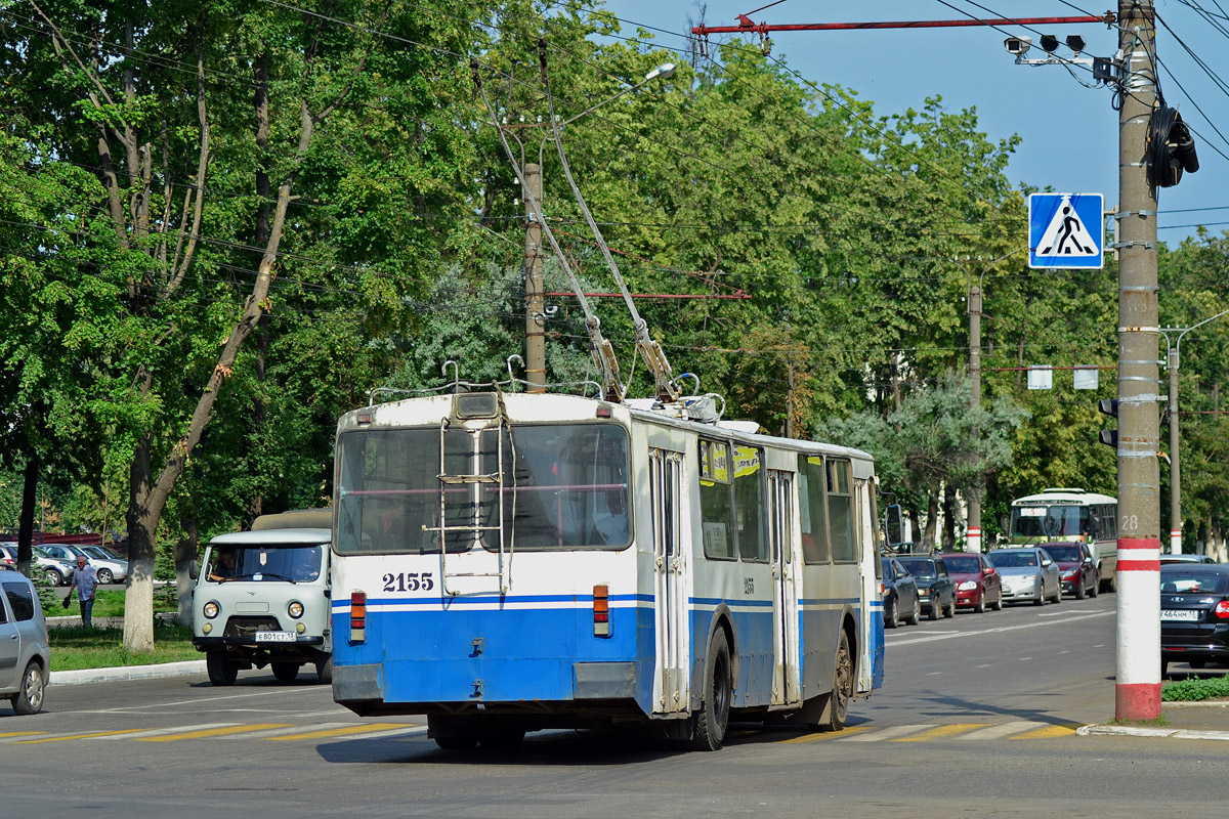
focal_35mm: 105
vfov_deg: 13.0
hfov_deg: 19.5
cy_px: 410
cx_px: 614
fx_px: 3584
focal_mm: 70
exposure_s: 1/800
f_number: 6.3
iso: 200
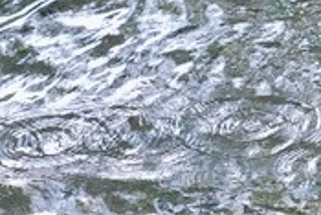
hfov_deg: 6.3
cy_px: -306
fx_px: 2873
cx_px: 591
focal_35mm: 322
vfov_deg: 4.2
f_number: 8
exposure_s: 1/320
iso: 6400
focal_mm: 55
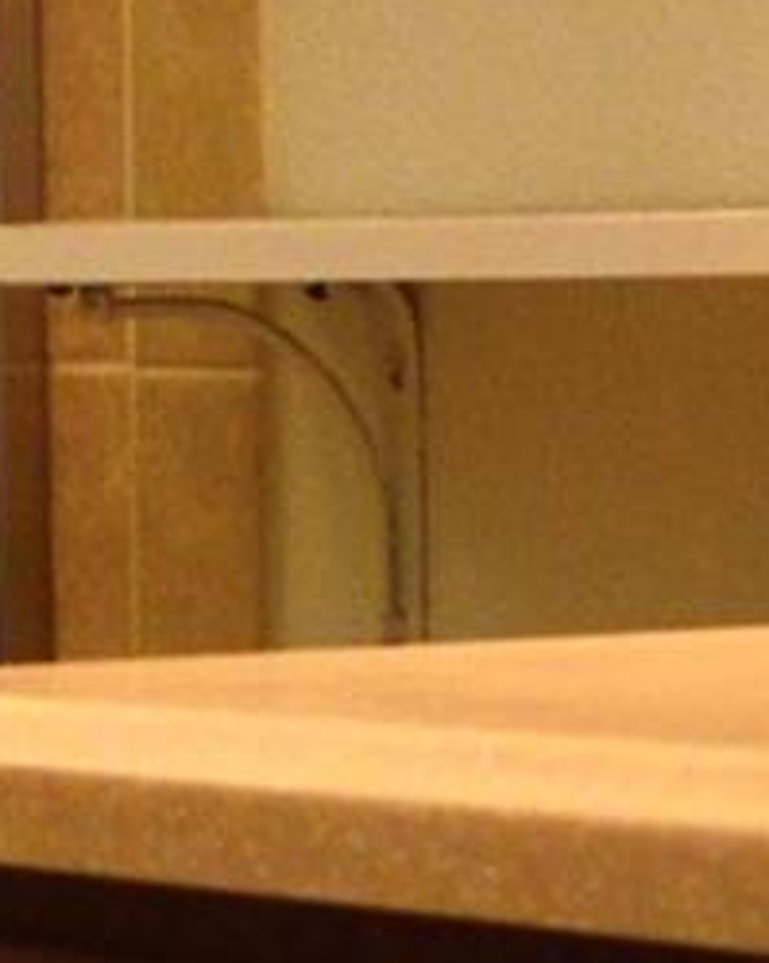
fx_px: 5921
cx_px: -452
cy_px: 756
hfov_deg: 7.3
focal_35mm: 208
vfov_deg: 9.3
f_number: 7.1
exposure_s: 1/60
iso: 800
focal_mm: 18
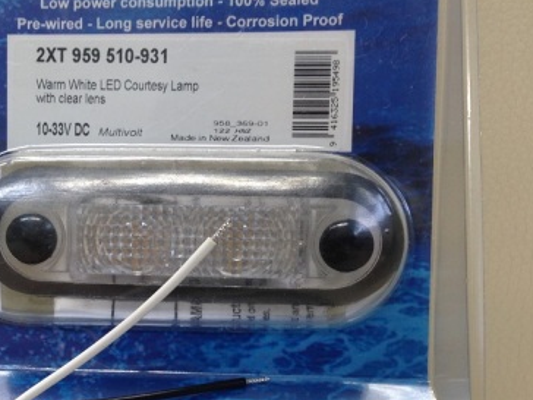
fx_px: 893
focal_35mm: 58
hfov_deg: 32.6
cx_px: 132
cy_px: 308
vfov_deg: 24.9
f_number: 2.4
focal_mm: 4.12
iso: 50
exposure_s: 1/24
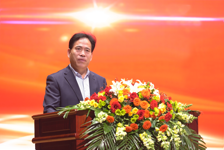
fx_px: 1188
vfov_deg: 7.2
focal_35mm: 191
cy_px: 75
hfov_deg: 10.8
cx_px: 112
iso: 1000
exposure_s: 1/80
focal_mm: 191
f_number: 4.5
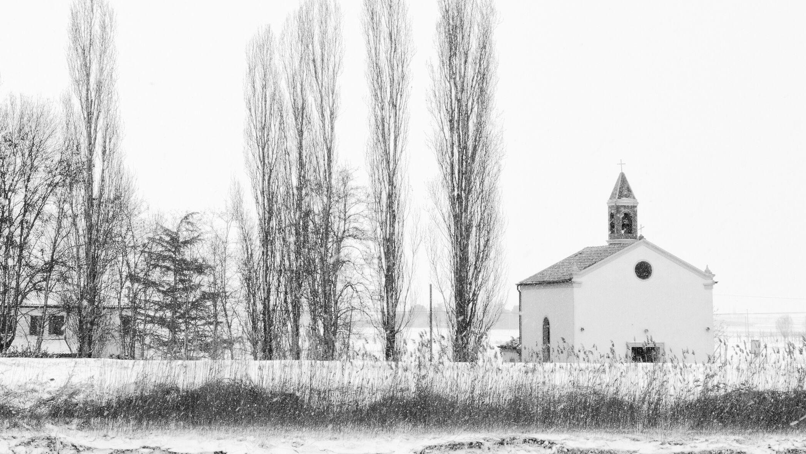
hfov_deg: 23.6
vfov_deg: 13.4
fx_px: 1923
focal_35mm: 90
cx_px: 348
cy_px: 208
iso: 200
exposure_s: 1/125
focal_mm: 50
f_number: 25
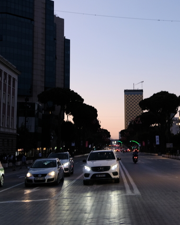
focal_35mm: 61
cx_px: 138
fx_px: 406
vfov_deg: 30.8
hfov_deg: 24.7
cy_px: 81
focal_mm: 20
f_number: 3.5
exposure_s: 1/110
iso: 640
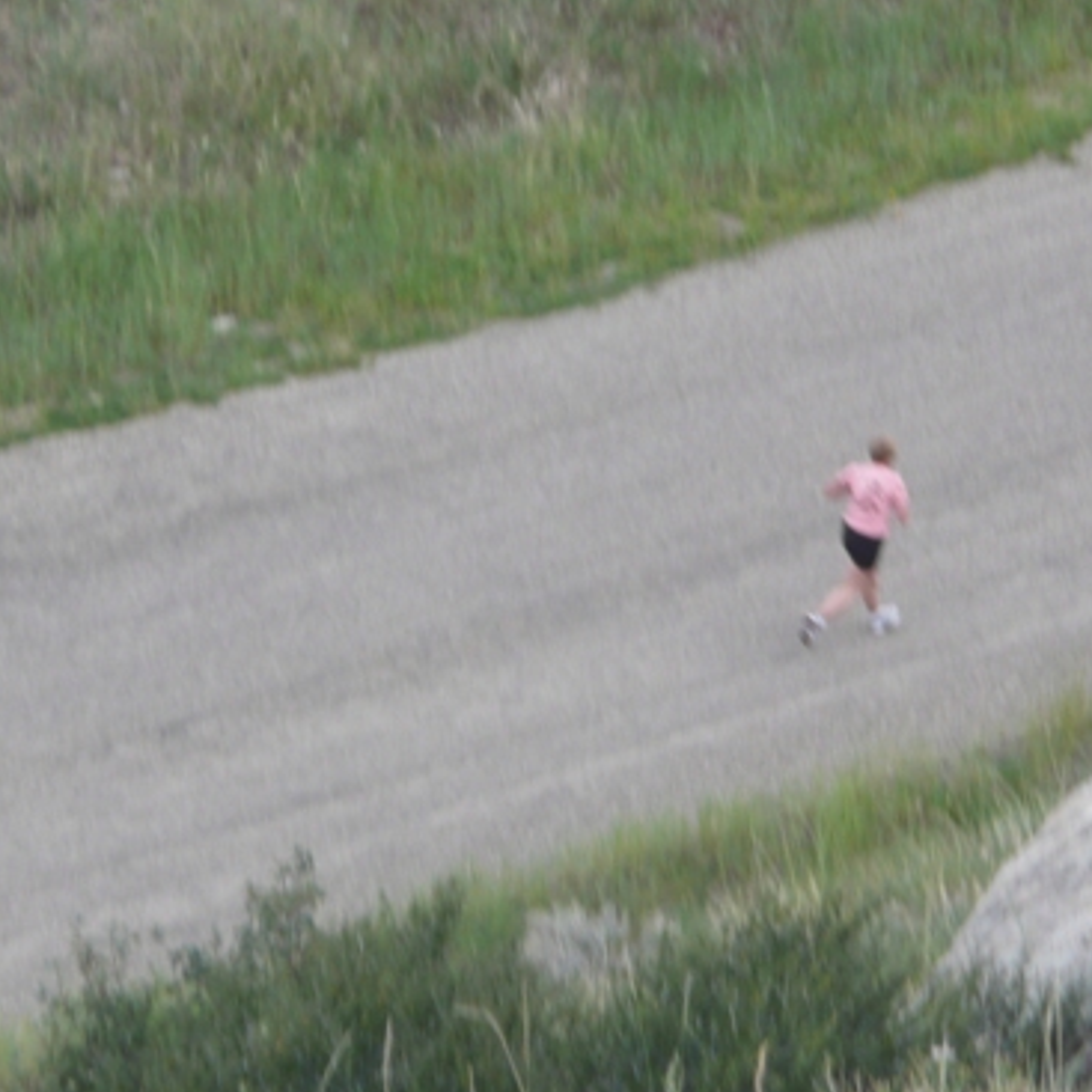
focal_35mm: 518
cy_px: 610
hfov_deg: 3.4
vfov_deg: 3.4
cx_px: 699
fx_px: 18488
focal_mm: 46
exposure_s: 1/60
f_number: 4.9
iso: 100
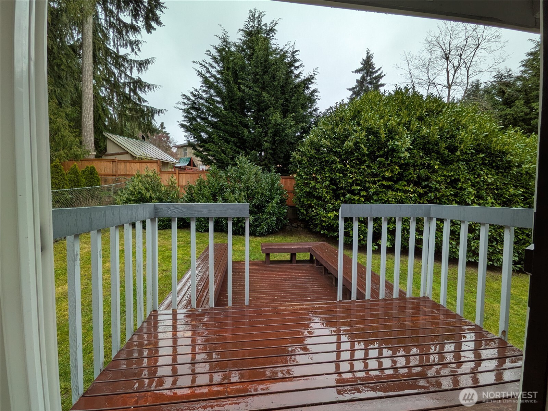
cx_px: 274
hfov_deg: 102.1
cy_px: 206
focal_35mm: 14
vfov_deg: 85.7
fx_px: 222
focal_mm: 1.85
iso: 48
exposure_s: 1/437
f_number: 2.2
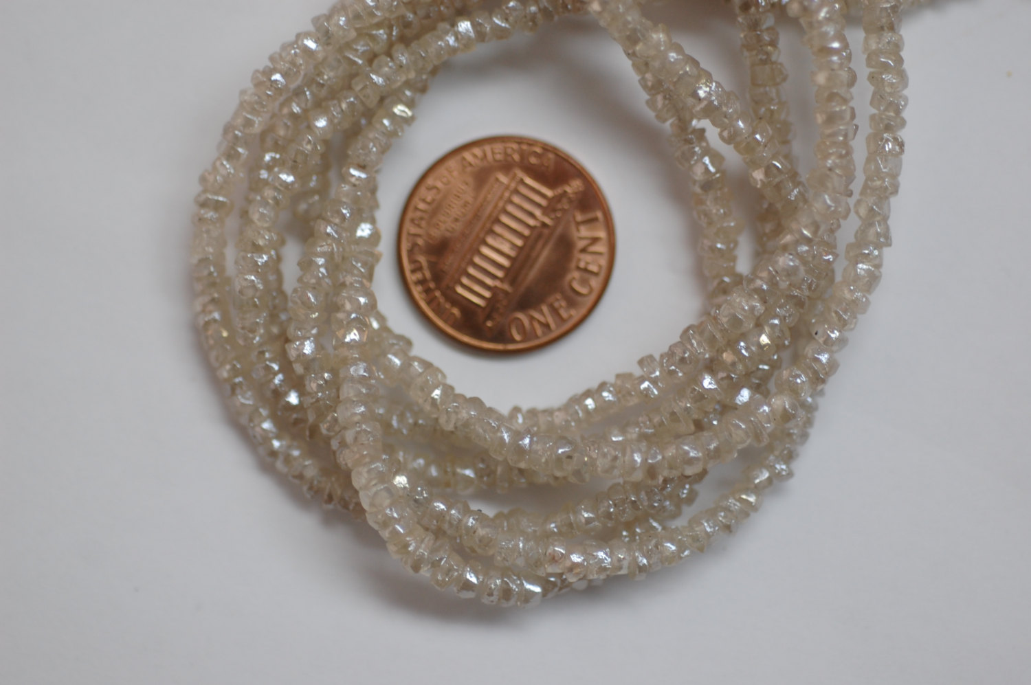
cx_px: 516
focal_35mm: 90
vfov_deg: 15.2
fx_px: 2575
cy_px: 342
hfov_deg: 22.6
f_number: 3.3
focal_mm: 60
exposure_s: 1/125
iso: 400
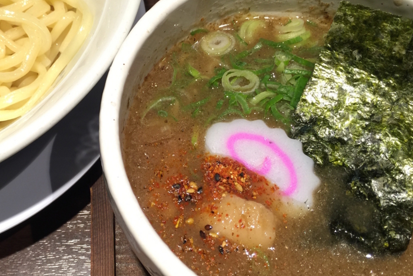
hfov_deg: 43.6
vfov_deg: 30.5
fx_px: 505
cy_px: 119
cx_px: 123
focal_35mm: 44
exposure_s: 1/15
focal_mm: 4.15
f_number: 2.2
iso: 32
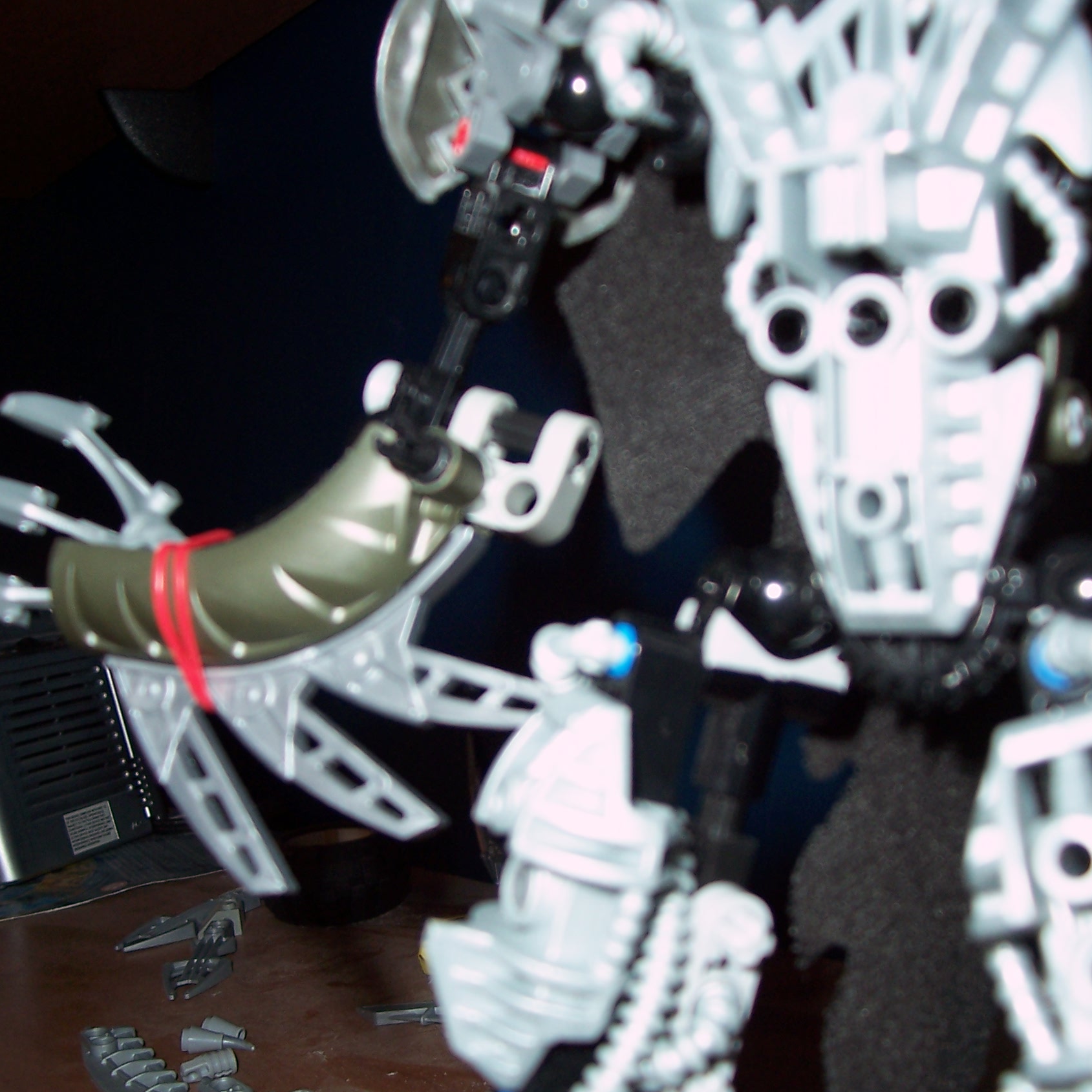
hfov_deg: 40.9
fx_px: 1463
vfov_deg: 40.8
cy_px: 641
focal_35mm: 41
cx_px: 558
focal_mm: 5.6
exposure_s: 1/60
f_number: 2.7
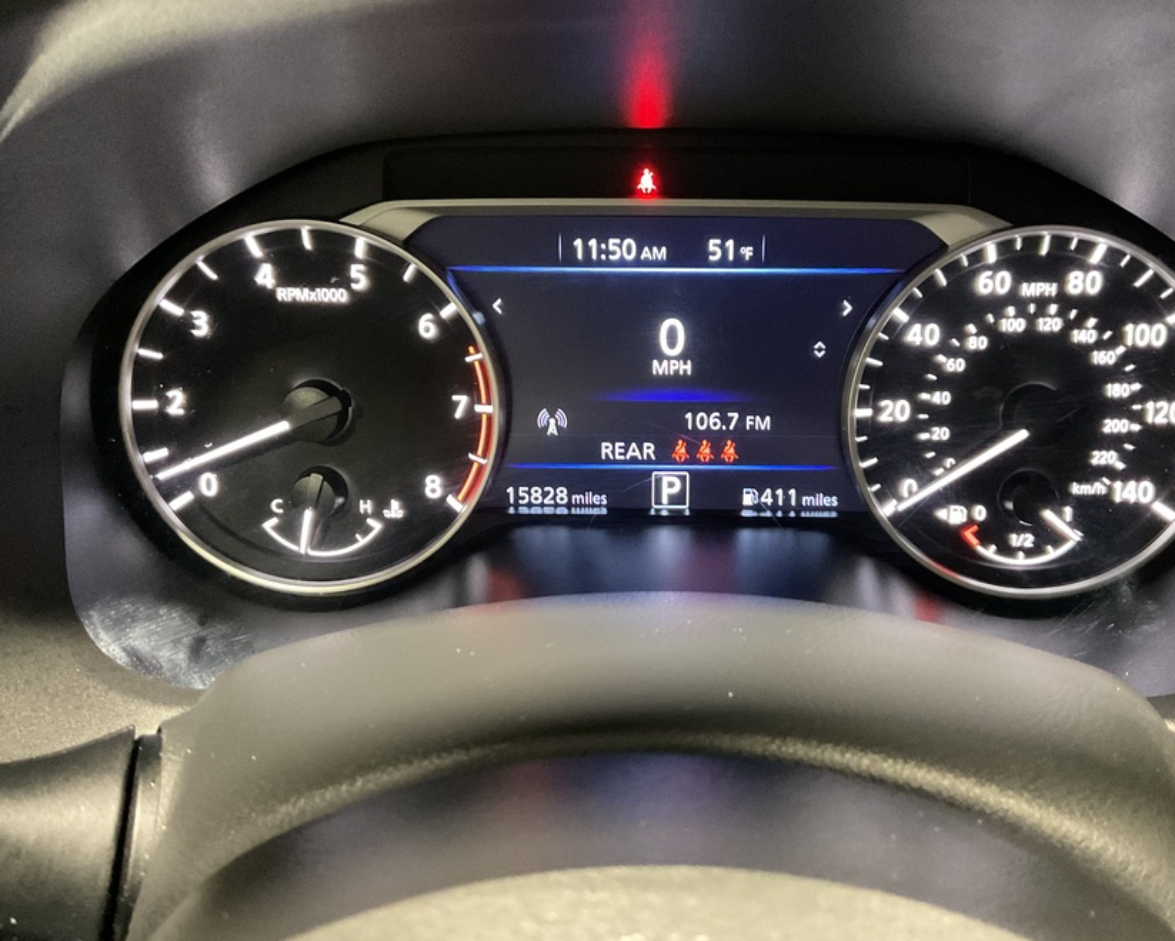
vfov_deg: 44.5
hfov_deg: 54.1
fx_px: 1148
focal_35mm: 33
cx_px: 647
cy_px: 446
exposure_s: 1/30
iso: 500
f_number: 1.8
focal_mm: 3
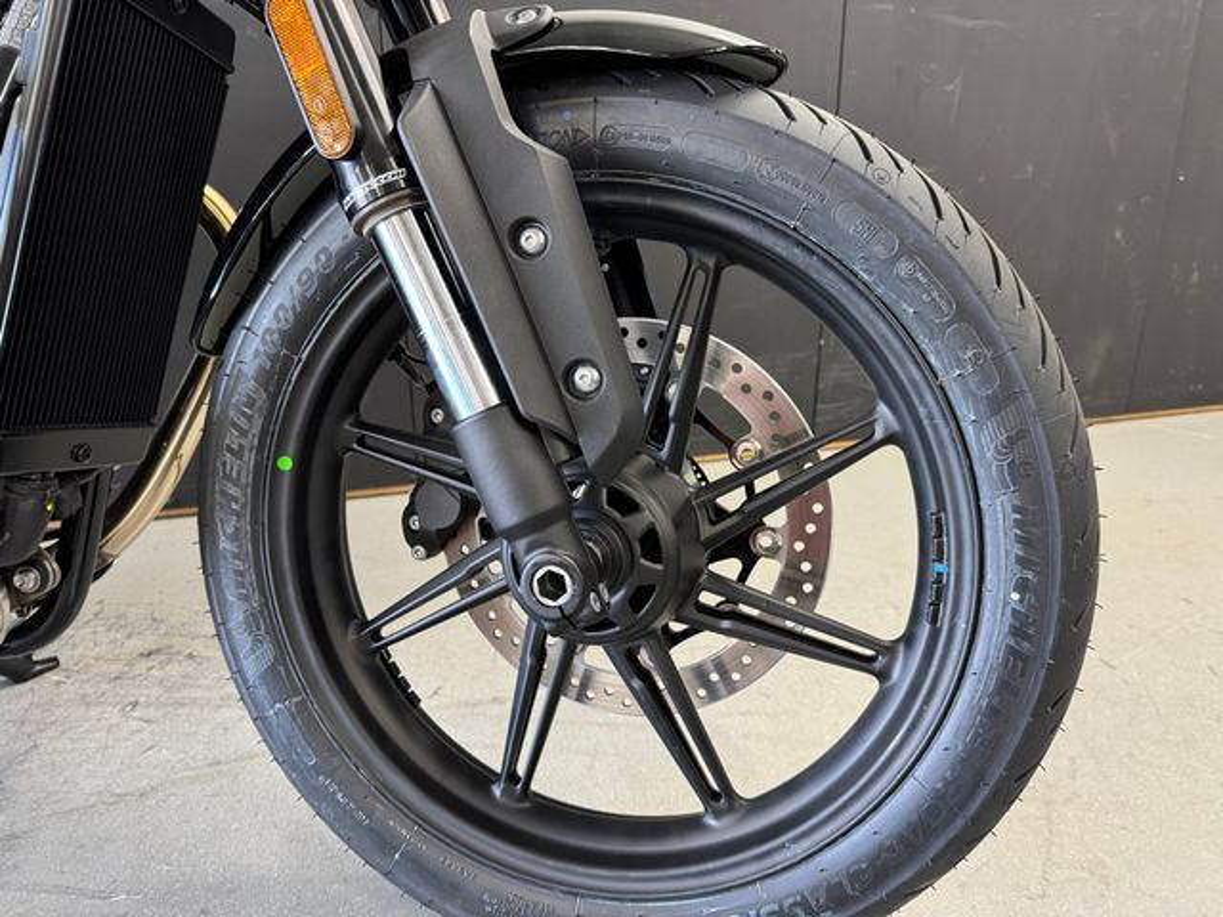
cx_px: 612
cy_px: 458
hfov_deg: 71.6
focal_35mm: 24
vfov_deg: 56.8
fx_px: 848
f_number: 1.78
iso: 250
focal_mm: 6.76
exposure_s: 1/50
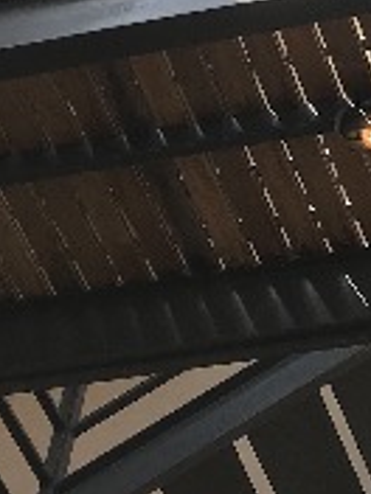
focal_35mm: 128
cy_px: -372
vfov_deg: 13.9
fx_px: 1829
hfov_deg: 11.6
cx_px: 253
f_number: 1.8
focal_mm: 3.99
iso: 20
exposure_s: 1/870
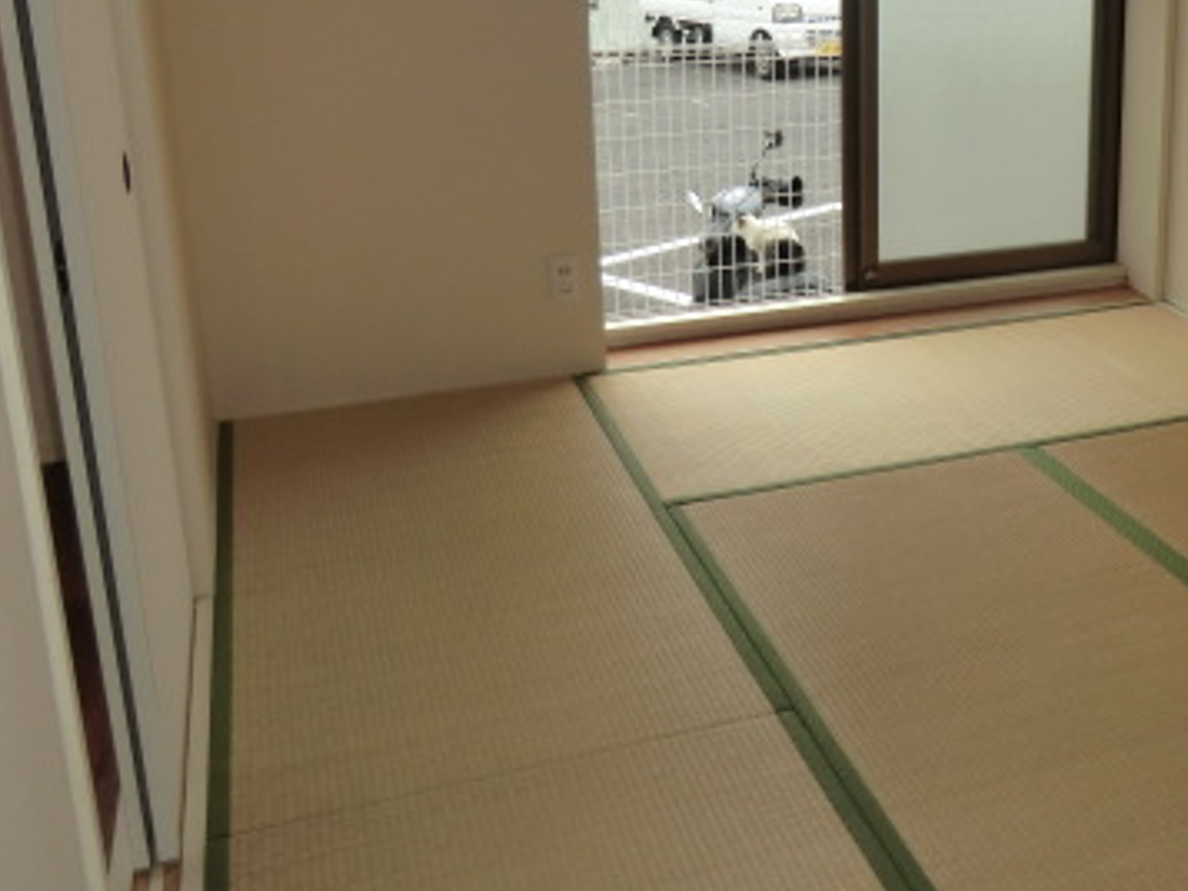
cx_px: 1002
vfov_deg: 33.2
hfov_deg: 41.4
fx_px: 1476
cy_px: 263
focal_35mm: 43
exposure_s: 1/100
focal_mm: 4.3
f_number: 3.2
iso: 80
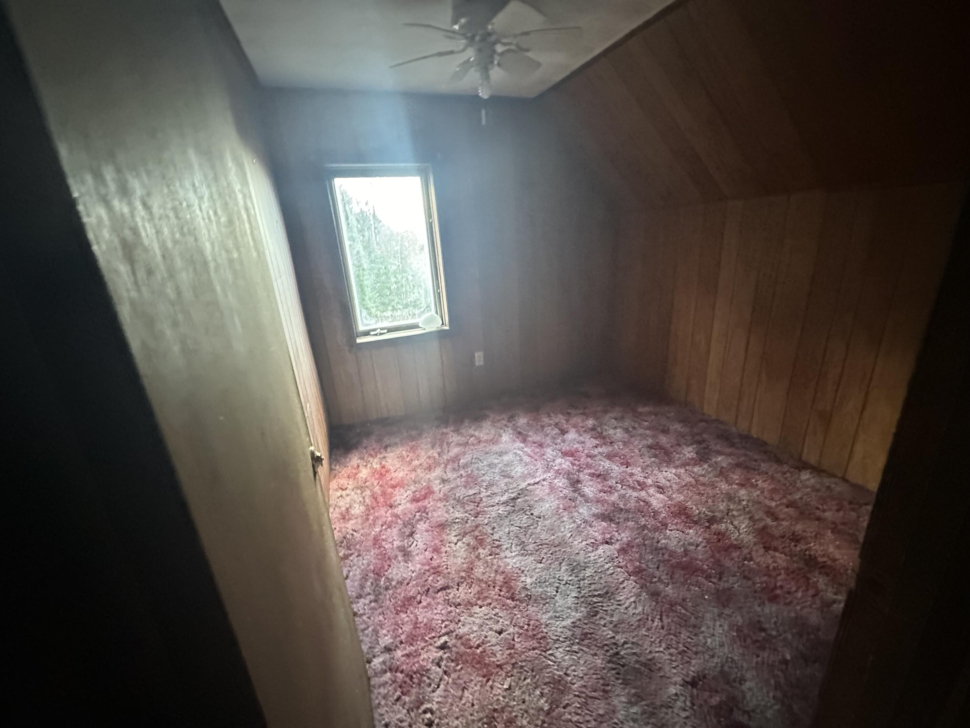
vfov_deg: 85.7
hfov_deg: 102.1
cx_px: 485
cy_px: 364
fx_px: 392
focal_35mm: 14
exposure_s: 1/58
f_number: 2.2
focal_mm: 2.22
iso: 1250
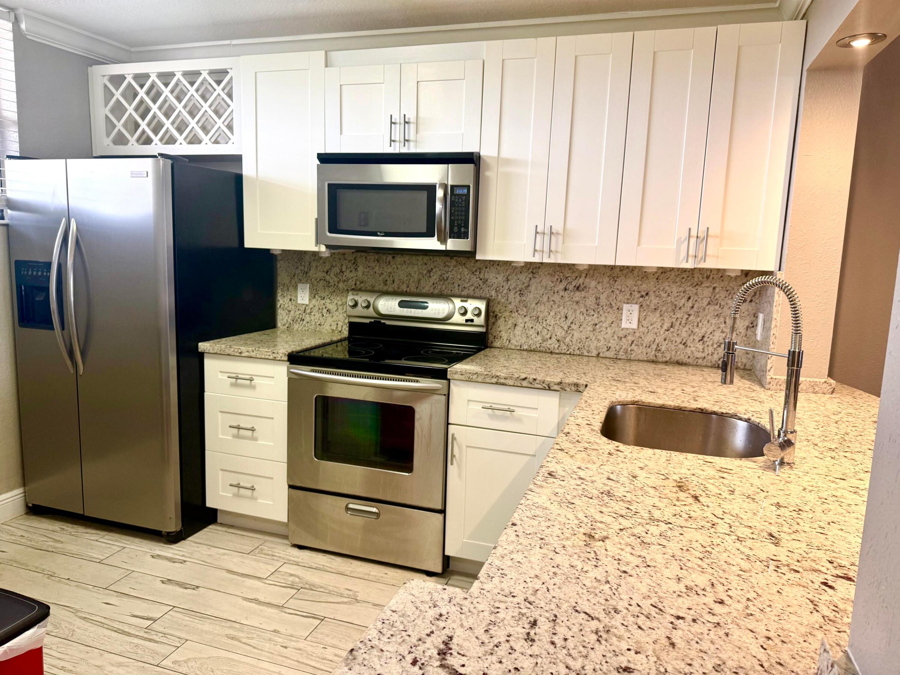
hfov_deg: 71.6
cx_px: 450
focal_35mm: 24
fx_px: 624
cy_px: 338
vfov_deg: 56.8
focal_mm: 6.76
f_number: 1.78
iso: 125
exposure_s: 1/60
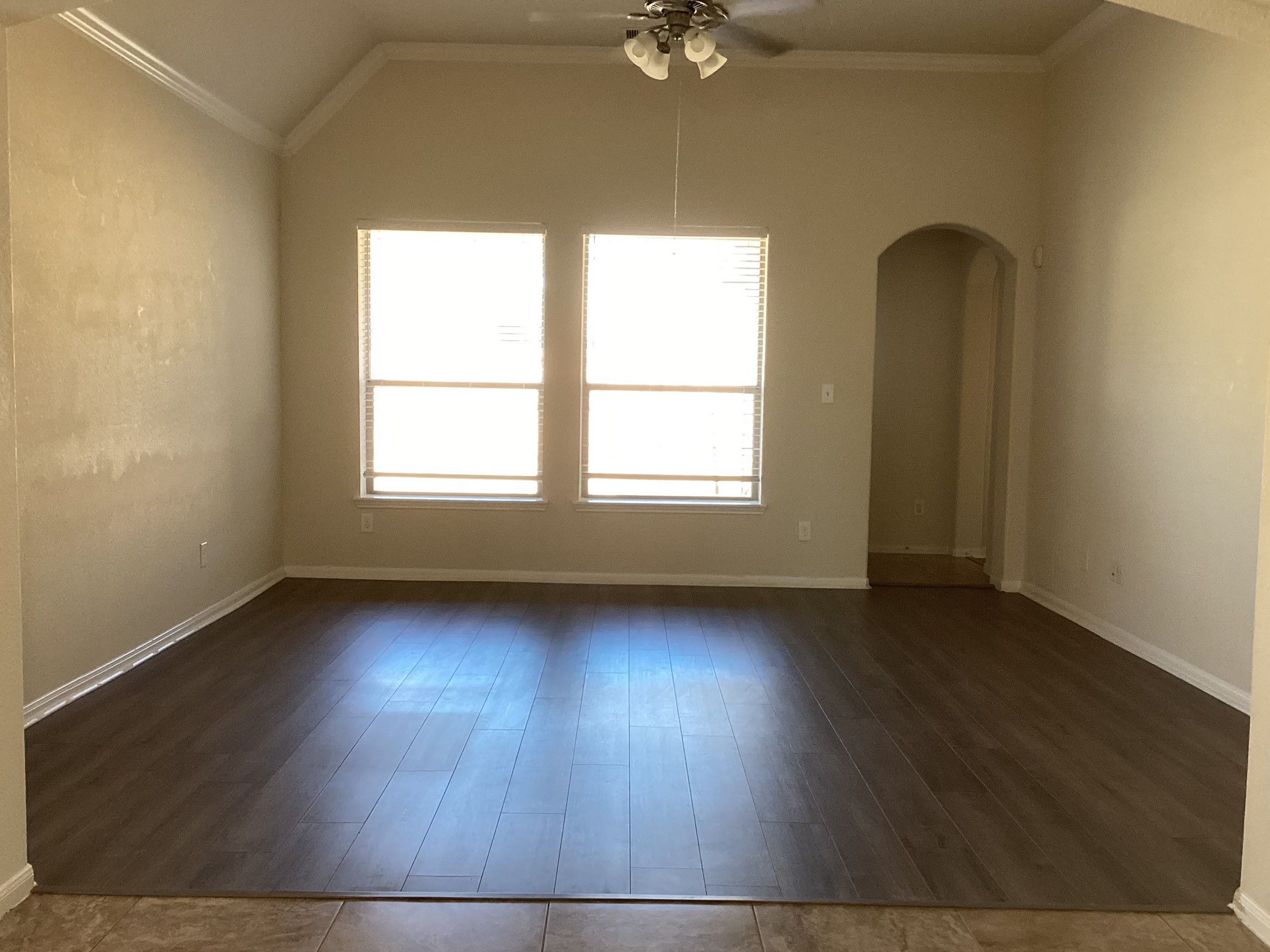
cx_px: 625
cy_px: 467
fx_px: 1174
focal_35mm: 32
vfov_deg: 44.2
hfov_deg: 56.8
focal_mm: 3.3
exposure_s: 1/60
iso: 100
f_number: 2.4
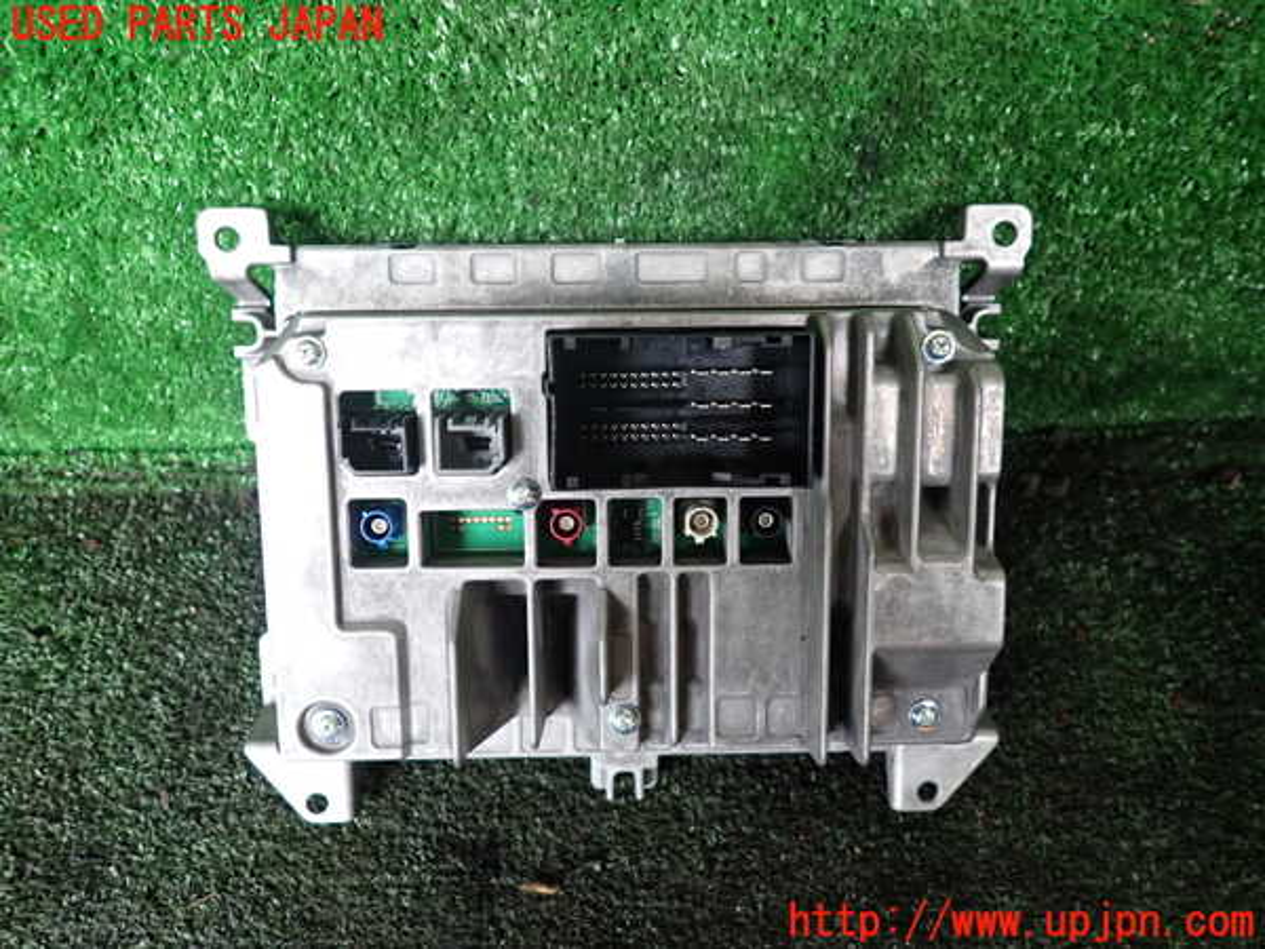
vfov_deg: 54.9
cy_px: 474
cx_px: 632
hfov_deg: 69.4
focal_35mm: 25
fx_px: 914
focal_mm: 4.5
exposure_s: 1/30
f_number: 2
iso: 200
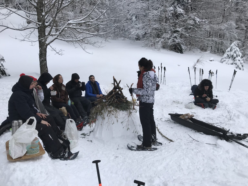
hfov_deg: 63.4
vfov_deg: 49.7
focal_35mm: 28
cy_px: 93
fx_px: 201
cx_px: 124
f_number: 1.8
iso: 20
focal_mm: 3.99
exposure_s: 1/1597
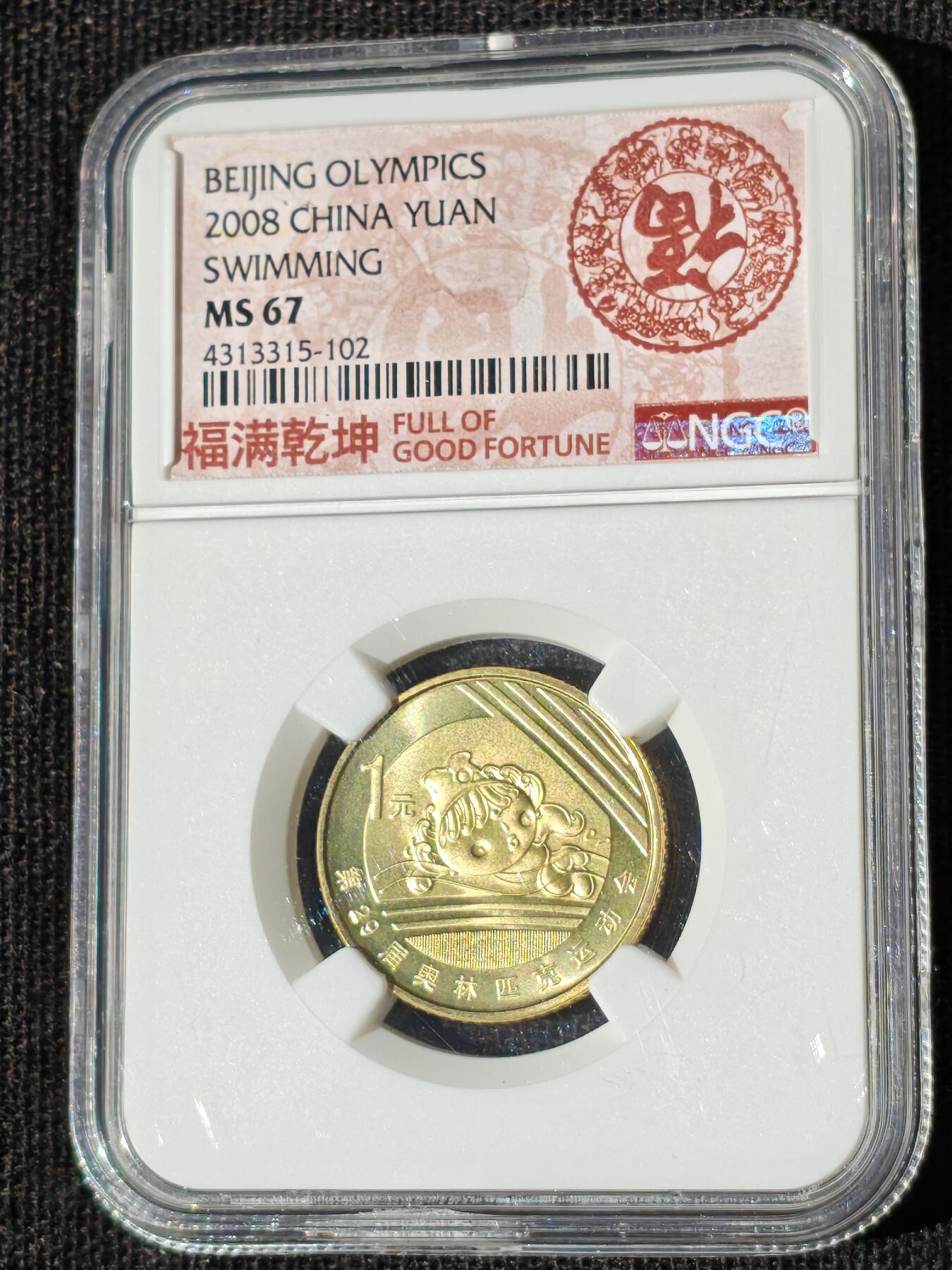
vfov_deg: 19.3
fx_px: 3740
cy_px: 635
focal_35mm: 102
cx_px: 476
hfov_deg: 14.5
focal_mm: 4.94
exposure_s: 1/3883
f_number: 1.5
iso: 50
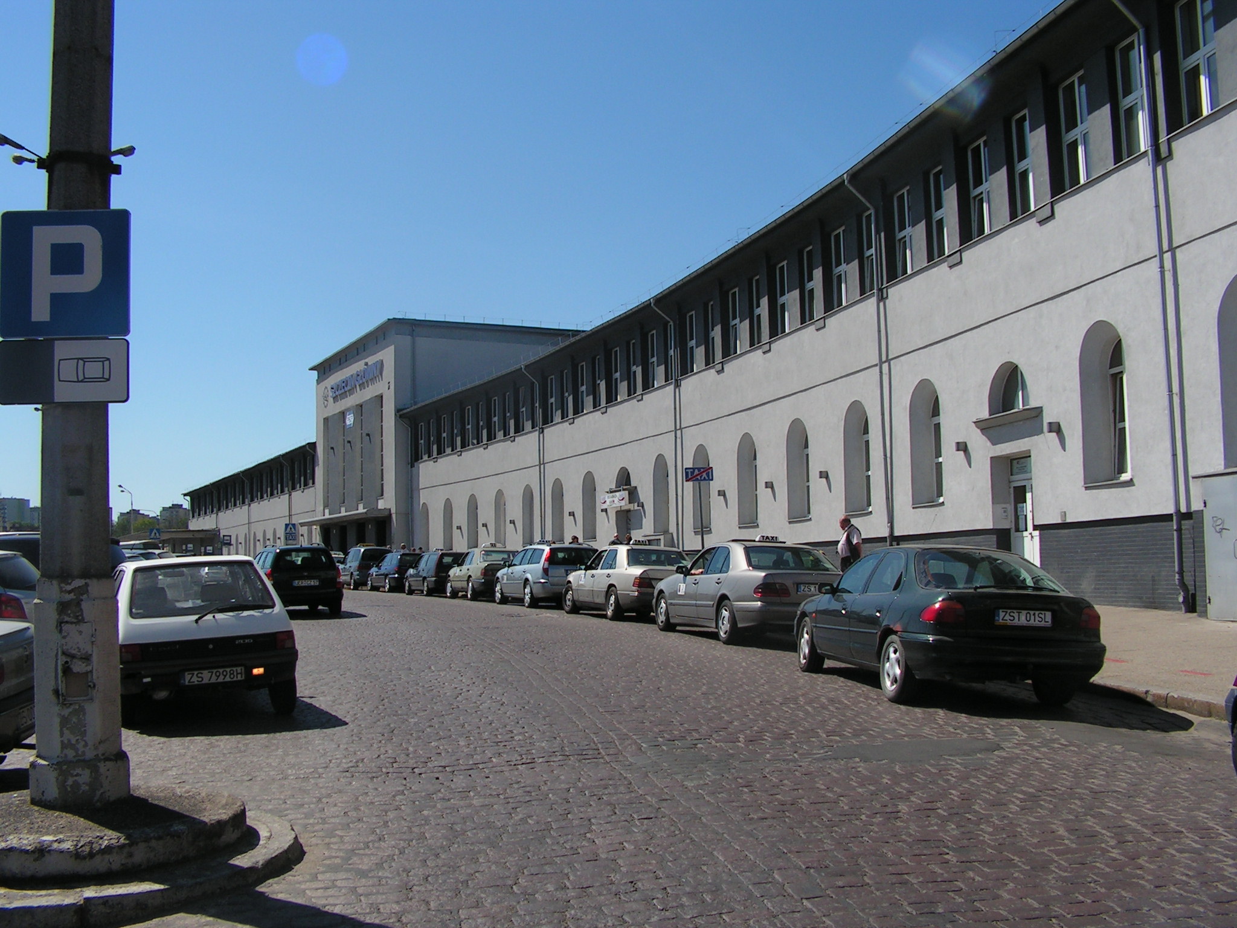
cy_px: 464
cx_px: 618
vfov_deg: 39.7
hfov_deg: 51.4
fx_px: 1286
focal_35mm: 36
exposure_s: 1/800
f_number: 4.8
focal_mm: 6
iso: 64
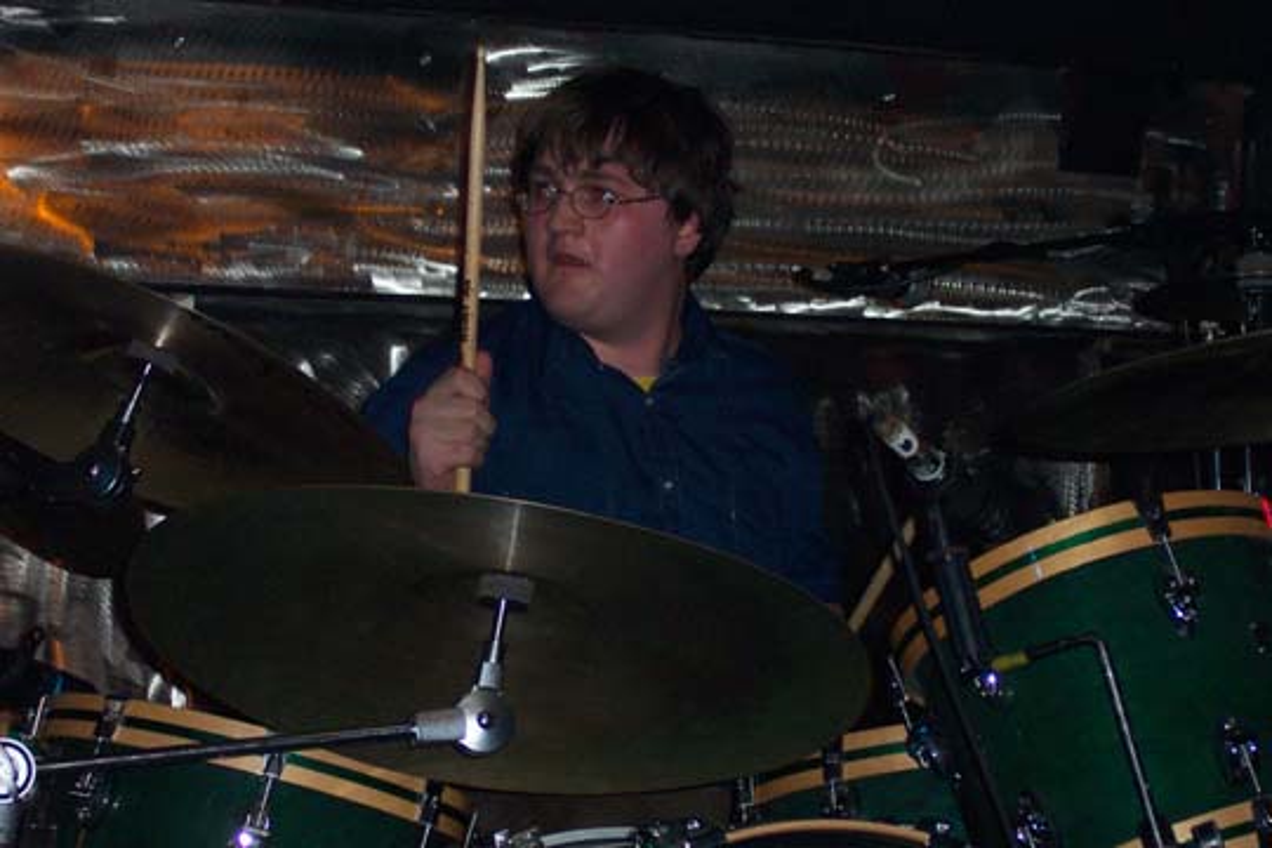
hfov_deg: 17.9
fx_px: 4028
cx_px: 636
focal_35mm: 114
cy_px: 424
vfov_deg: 12.0
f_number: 4.8
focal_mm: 24
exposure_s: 1/90
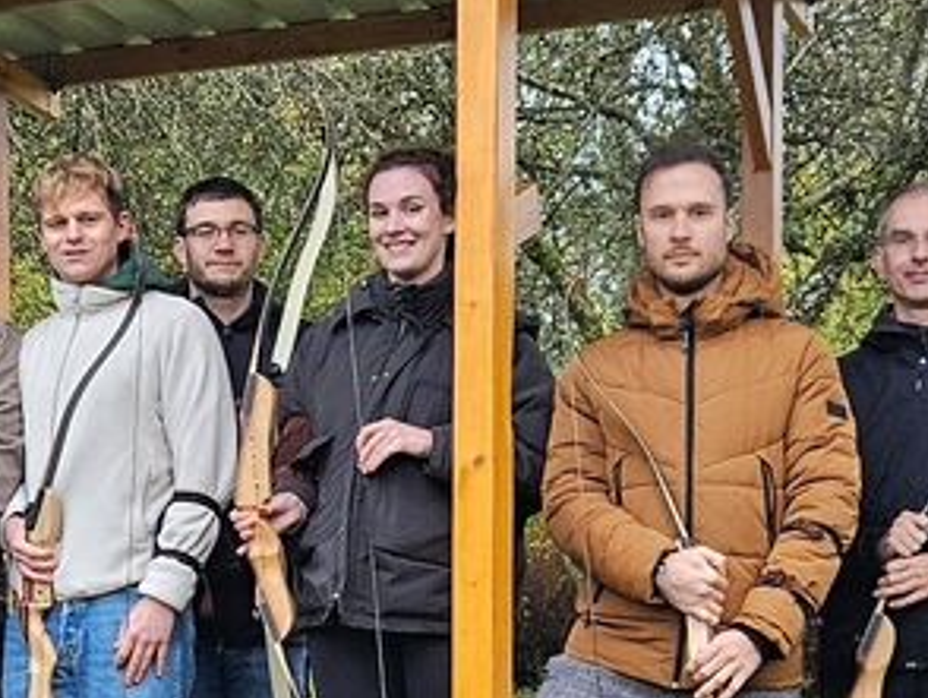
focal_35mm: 80
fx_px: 2146
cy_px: 578
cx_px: 401
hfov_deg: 24.4
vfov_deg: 18.3
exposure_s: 1/180
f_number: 1.8
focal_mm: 5.4
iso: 250
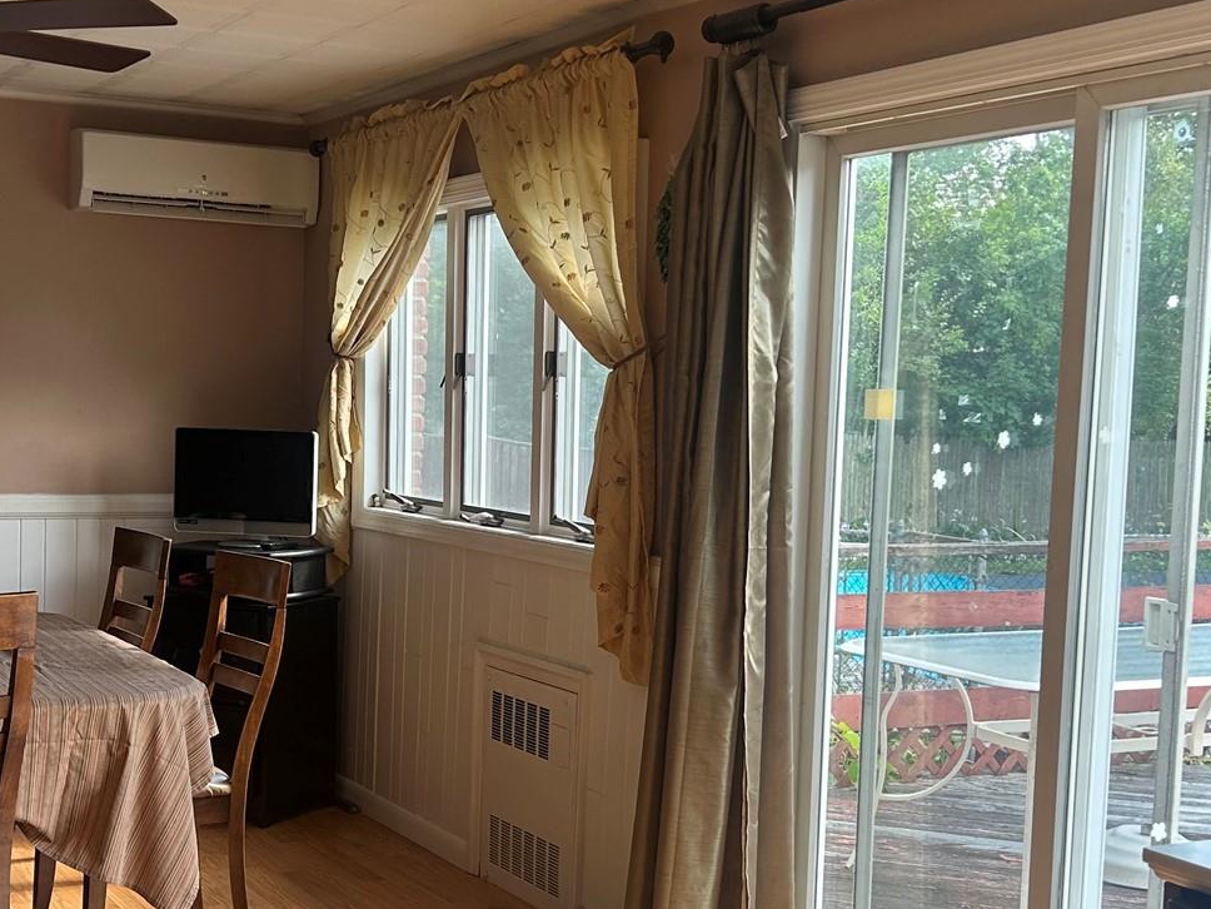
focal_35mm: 55
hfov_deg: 34.9
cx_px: 548
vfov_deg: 26.5
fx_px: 1924
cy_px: 542
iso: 40
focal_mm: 5.7
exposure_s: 1/121
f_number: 1.5
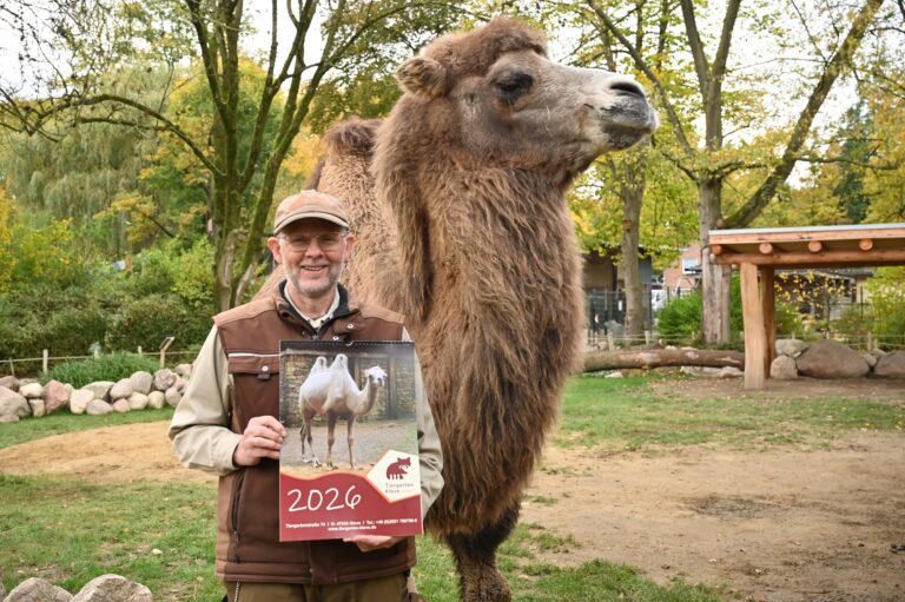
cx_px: 452
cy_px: 301
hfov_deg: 51.9
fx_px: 930
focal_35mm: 37
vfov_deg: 35.9
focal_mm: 37
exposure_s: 1/250
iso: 1600
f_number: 5.6
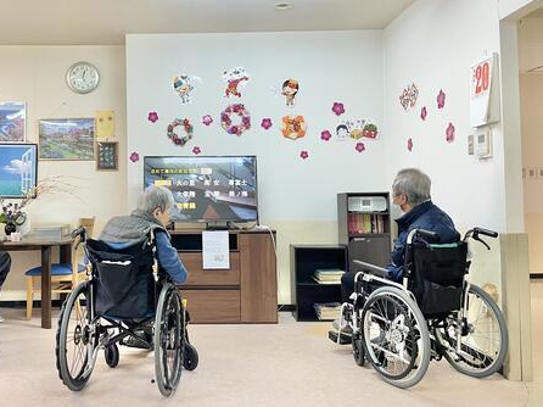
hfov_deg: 51.9
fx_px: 549
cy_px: 175
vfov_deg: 40.6
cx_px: 192
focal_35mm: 35
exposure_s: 1/50
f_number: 1.6
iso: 64
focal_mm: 4.2
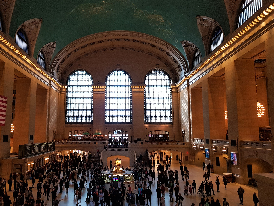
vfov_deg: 45.4
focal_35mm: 31
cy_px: 108
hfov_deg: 57.9
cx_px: 111
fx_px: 245
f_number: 1.7
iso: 160
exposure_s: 1/40
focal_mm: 4.2
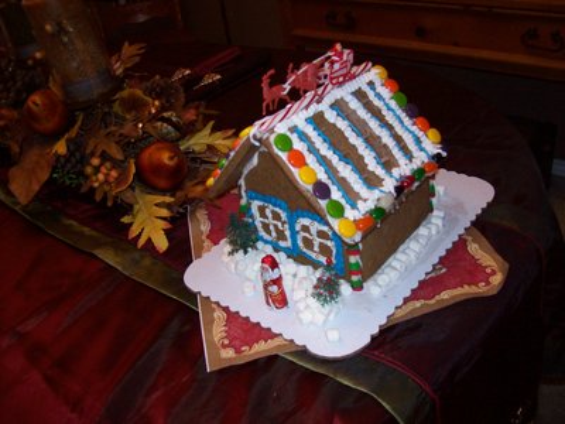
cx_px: 282
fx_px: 588
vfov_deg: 39.7
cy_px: 212
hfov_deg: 51.4
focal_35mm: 36
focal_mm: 6
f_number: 2.7
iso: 200
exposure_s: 1/64
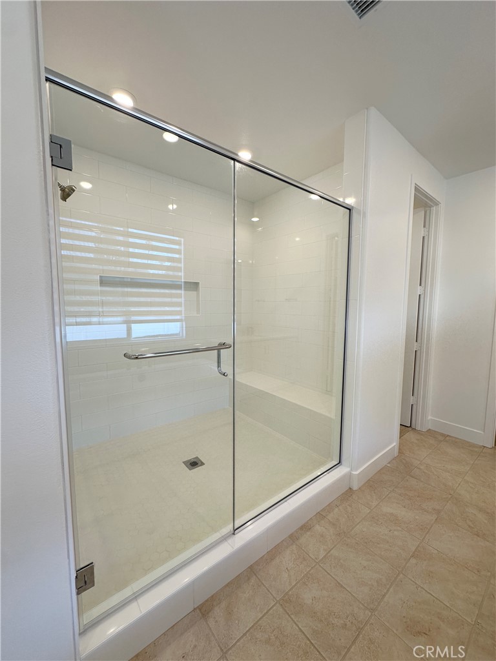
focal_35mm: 14
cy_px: 330
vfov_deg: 102.1
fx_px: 267
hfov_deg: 85.7
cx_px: 248
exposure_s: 1/120
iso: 80
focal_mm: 2.22
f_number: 2.2
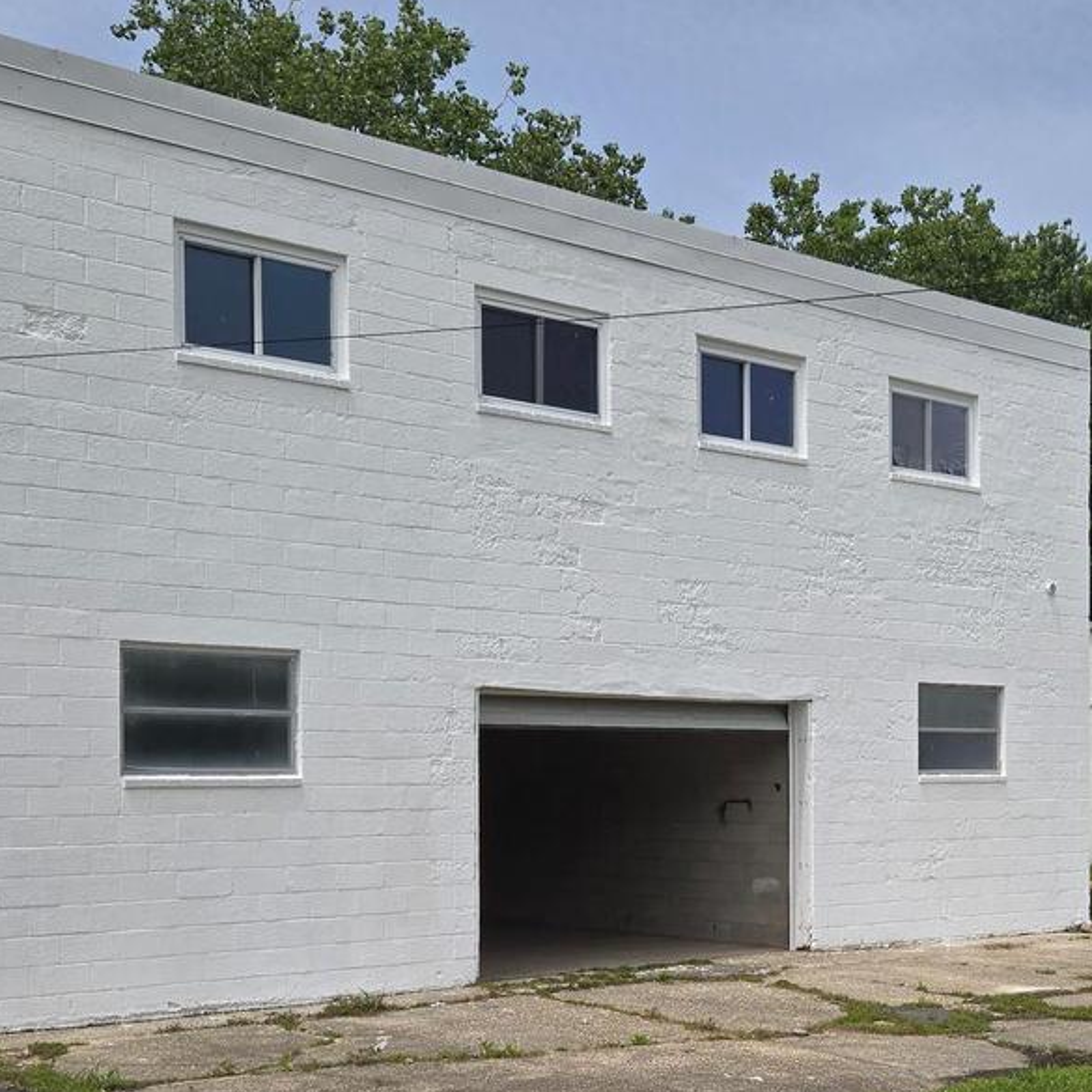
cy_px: 765
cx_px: 889
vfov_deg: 33.6
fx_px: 1785
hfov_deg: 33.0
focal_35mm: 50
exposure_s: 1/3809
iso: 25
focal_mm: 5.4
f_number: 1.8
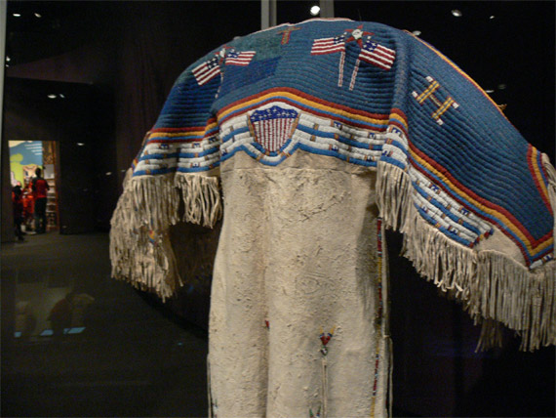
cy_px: 209
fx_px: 562
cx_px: 278
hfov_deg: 52.6
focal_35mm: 35
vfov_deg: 40.7
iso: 200
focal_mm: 7.4
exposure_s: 1/4
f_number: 2.8
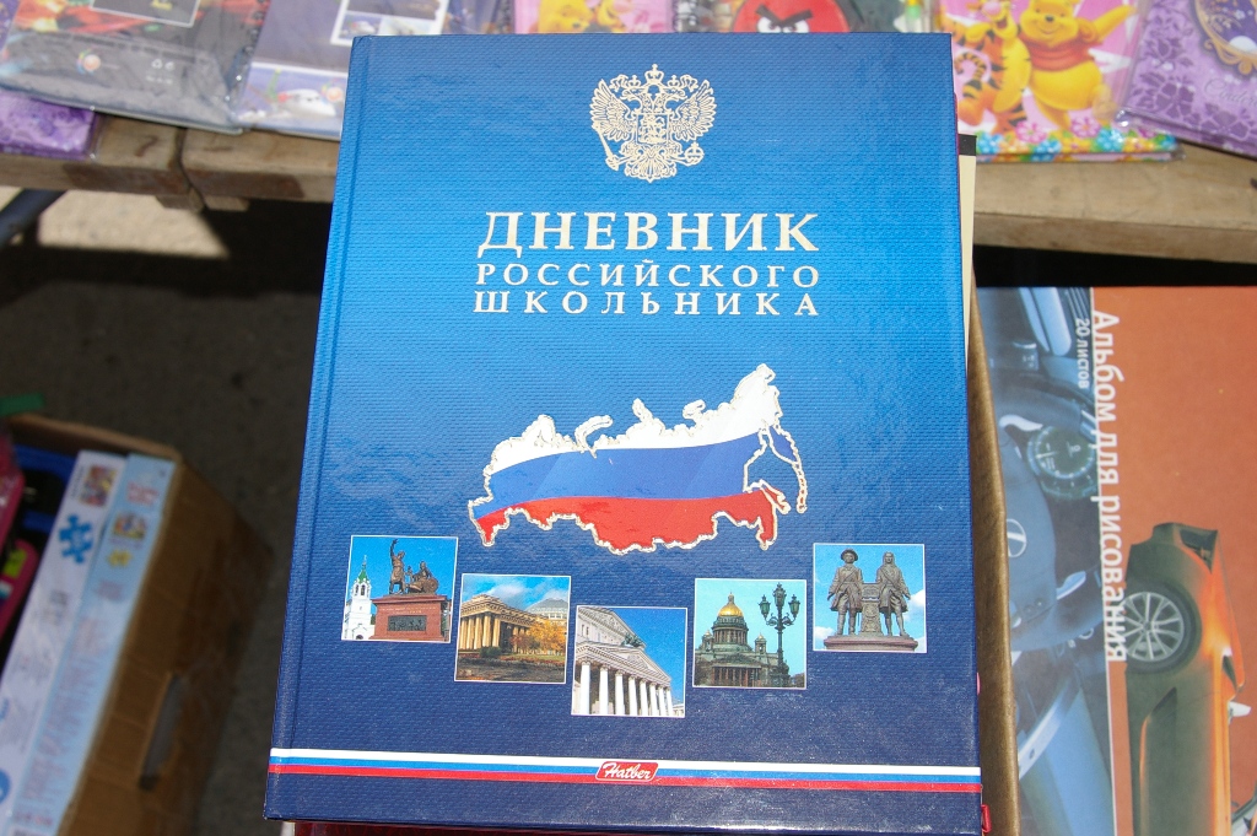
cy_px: 418
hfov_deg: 45.0
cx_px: 628
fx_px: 1518
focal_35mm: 44
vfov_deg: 30.8
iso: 200
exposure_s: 1/180
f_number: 9.5
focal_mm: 29
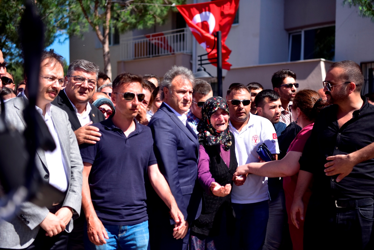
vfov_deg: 26.0
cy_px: 125
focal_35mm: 52
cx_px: 187
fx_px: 540
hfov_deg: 38.2
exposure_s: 1/4000
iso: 320
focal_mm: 52
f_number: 2.8
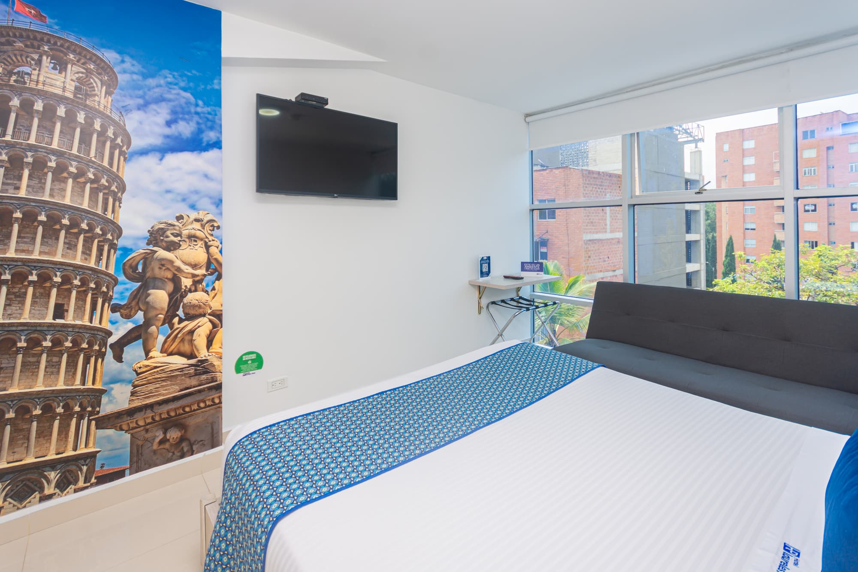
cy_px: 286
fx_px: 357
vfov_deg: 77.3
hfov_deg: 100.4
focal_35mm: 15
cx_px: 429
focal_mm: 10
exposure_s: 1/60
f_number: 4.5
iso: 100
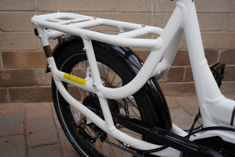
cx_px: 118
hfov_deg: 50.7
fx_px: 248
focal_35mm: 38
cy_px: 78
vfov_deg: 35.0
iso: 100
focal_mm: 38
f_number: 5.6
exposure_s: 1/125
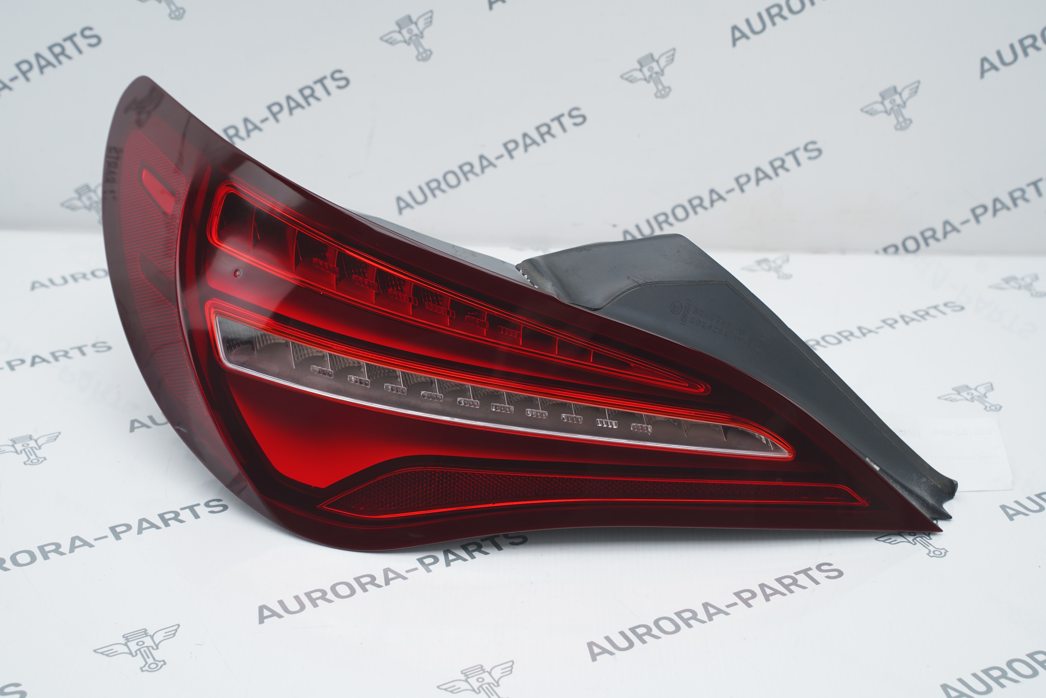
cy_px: 349
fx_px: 1743
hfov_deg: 33.4
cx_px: 523
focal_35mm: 60
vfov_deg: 22.6
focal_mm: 60
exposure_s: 1/160
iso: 500
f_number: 6.3
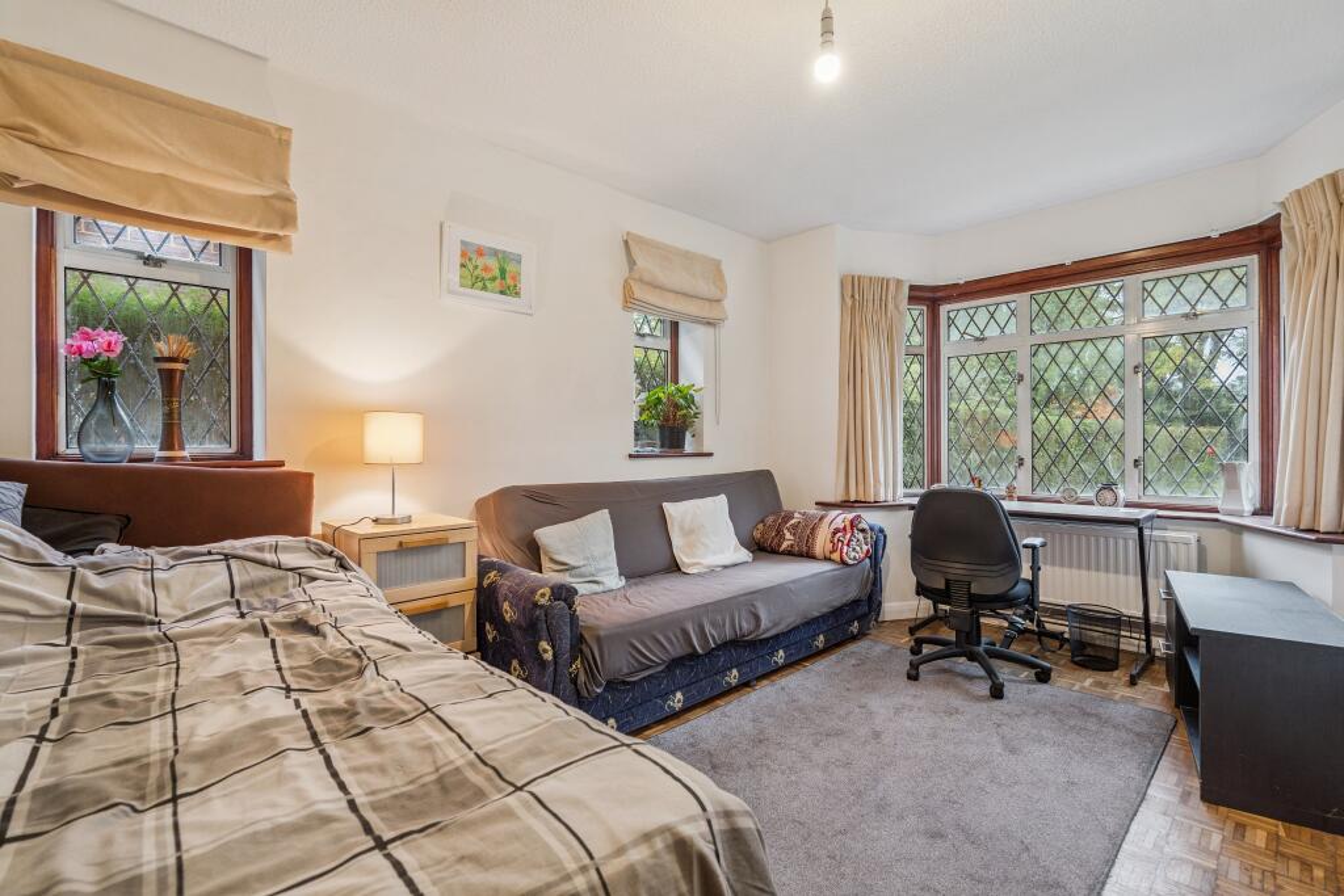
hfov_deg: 96.7
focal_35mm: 16
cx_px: 672
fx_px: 597
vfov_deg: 73.8
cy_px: 448
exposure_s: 1/13
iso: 320
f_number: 5.6
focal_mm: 16
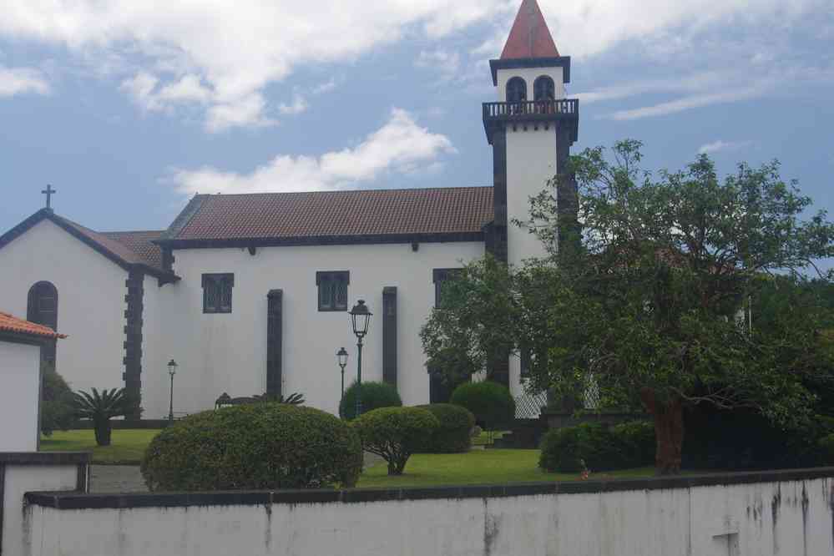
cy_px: 278
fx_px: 1077
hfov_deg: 42.3
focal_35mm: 46
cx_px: 417
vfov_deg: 28.9
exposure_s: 1/100
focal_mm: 31
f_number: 11
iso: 200
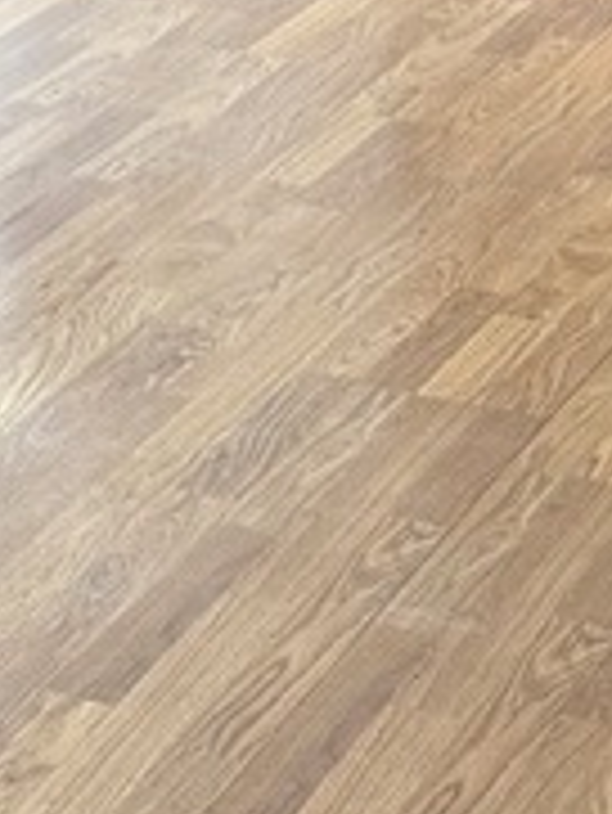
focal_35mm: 143
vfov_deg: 11.5
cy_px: -1093
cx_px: 86
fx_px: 3367
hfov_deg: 10.3
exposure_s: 1/236
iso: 200
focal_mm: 6.76
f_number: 1.78
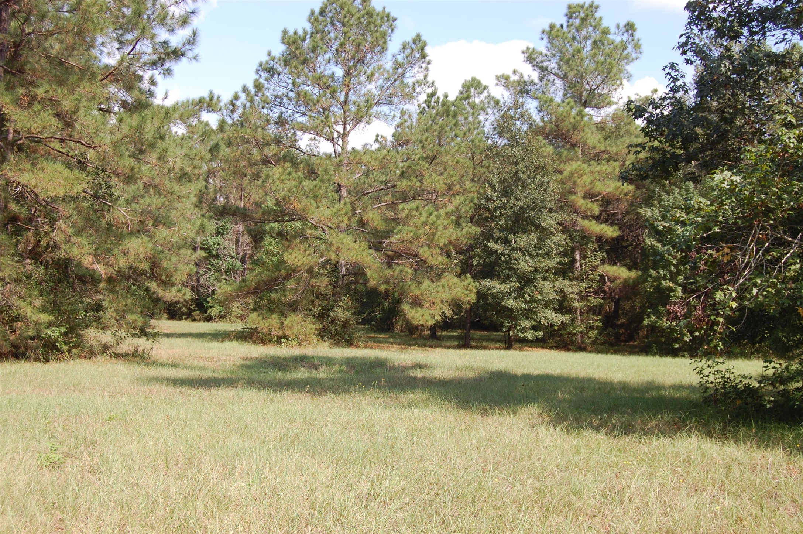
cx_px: 402
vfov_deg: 29.8
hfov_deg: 43.6
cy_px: 267
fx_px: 1003
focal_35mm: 45
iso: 200
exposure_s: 1/250
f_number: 8
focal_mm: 30
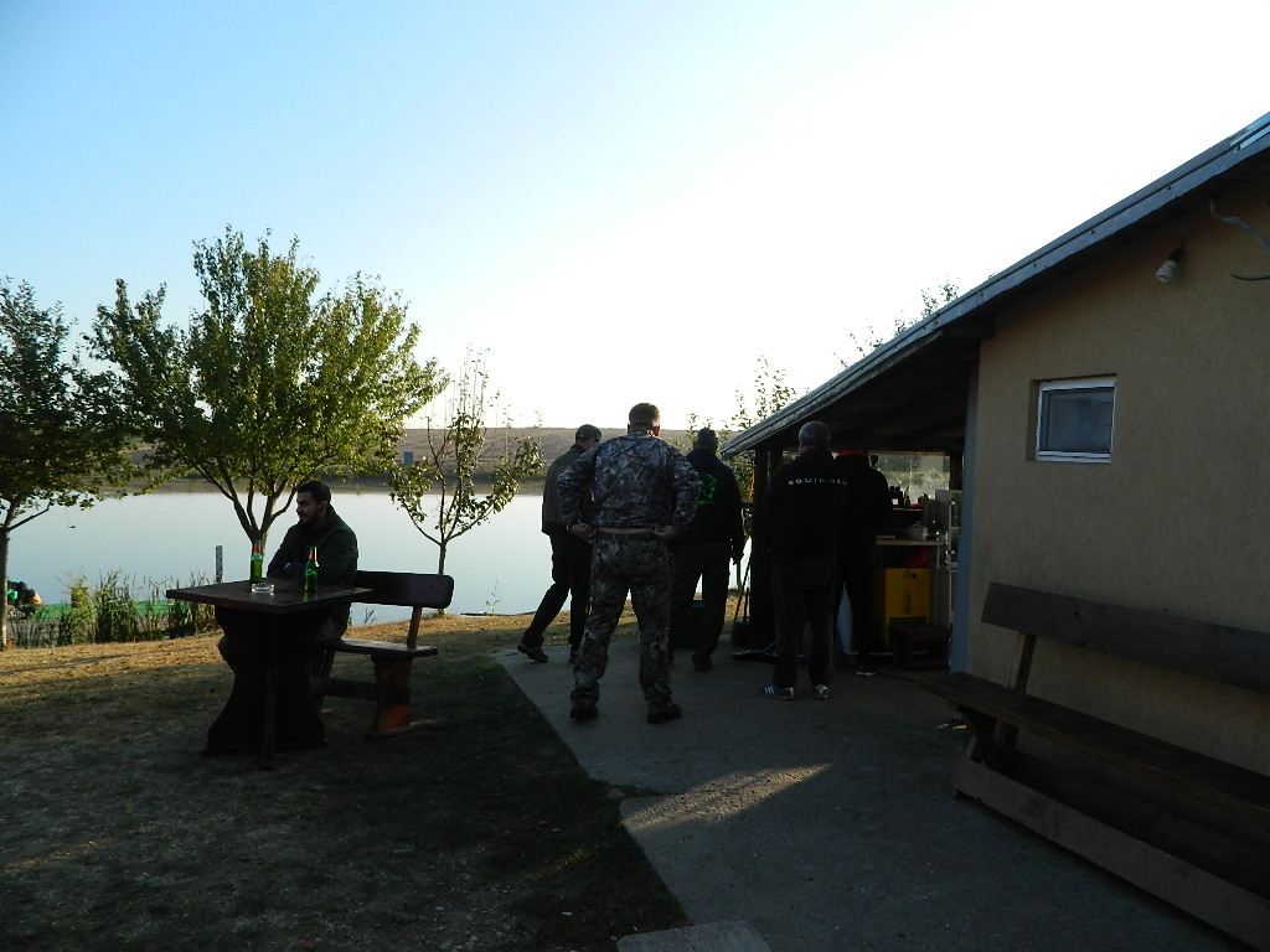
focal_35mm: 25
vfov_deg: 54.9
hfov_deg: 69.4
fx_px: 917
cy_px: 476
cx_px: 635
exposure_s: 1/500
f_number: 3.1
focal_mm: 4.5
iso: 80
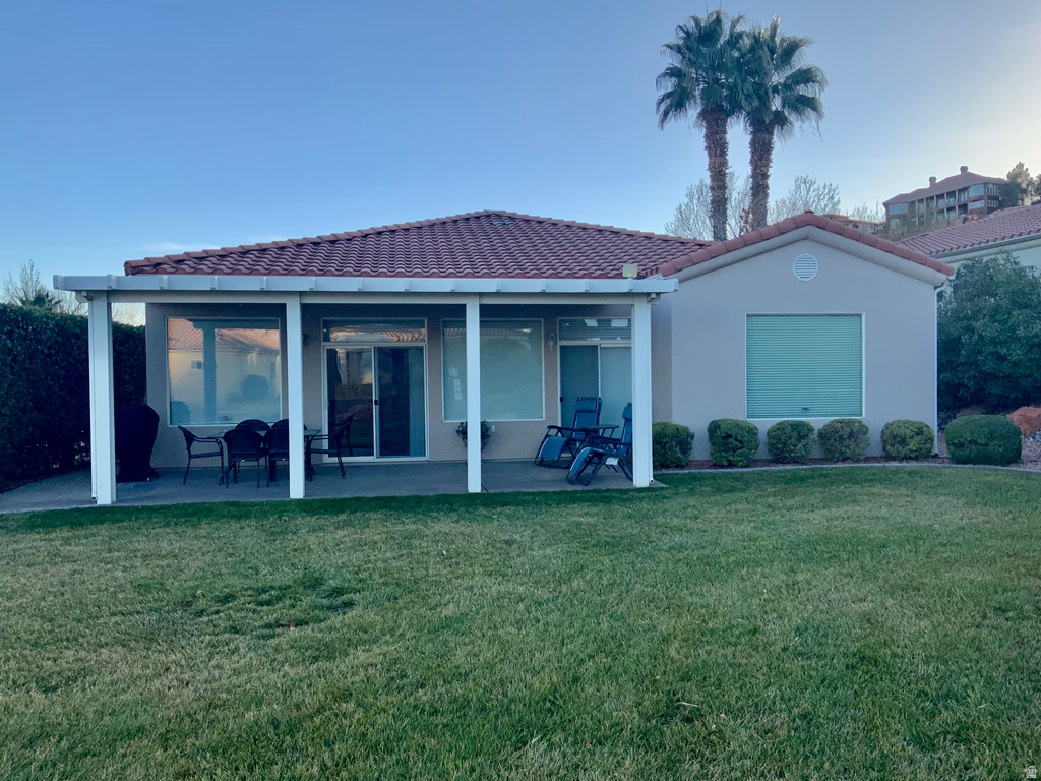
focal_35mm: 29
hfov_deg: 61.7
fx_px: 872
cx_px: 520
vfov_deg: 48.2
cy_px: 390
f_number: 1.8
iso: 16
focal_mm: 3
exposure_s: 1/770
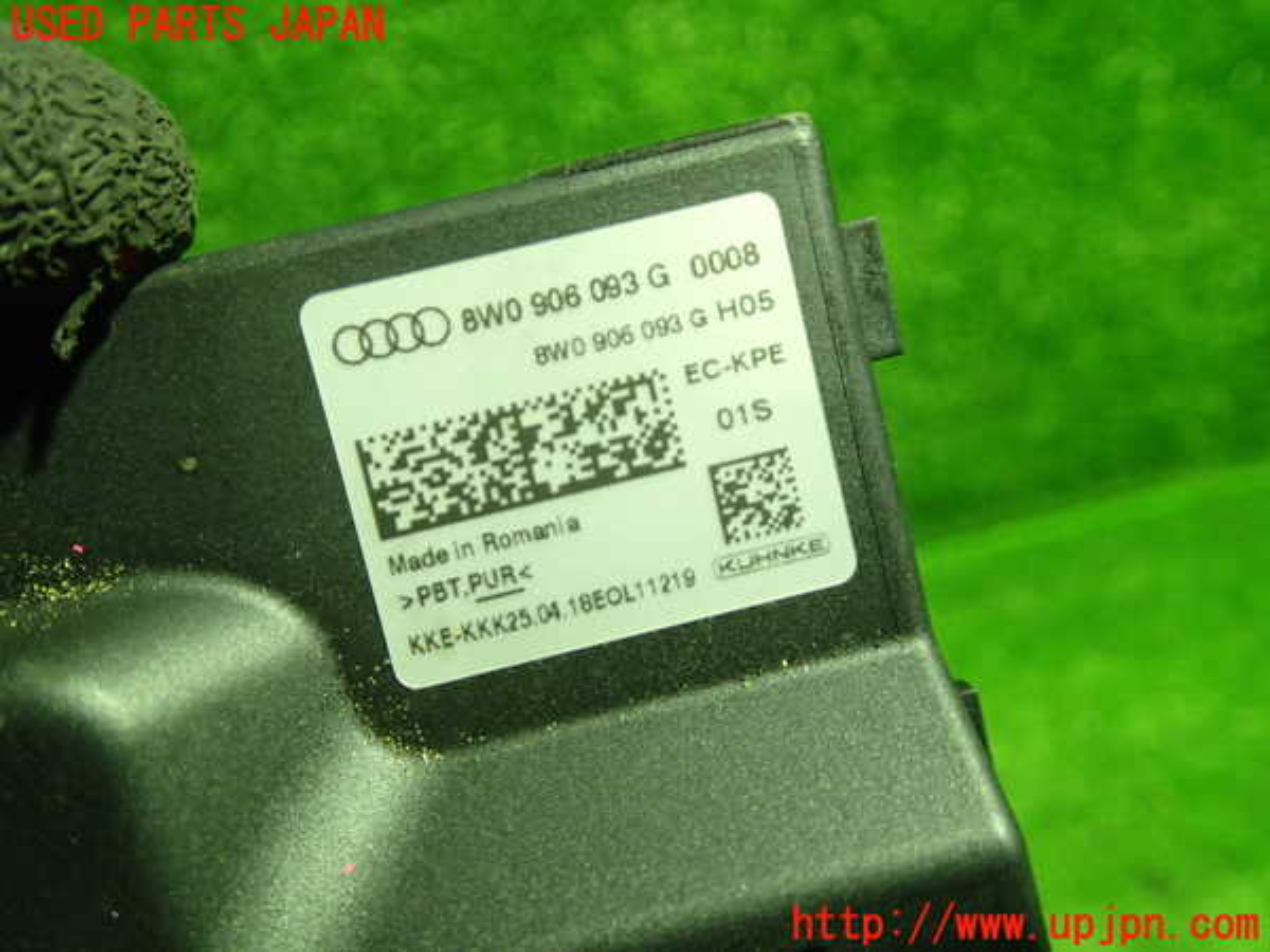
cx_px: 635
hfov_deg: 60.0
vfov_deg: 46.8
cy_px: 476
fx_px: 1101
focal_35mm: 30
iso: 400
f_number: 2.3
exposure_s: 1/30
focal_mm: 5.4
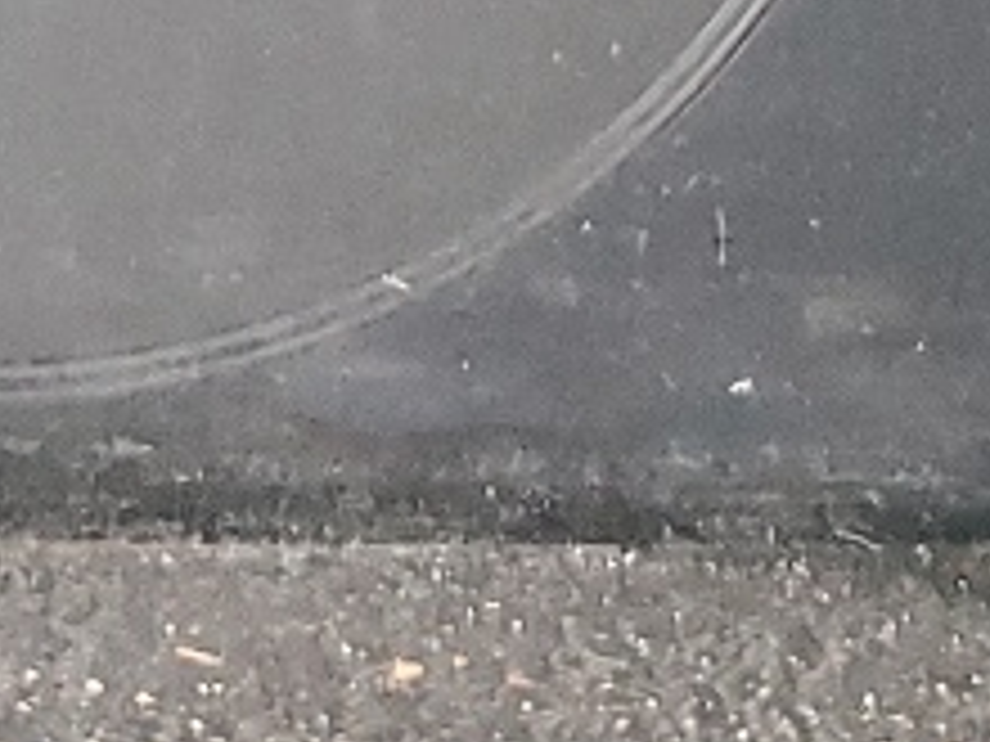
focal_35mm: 189
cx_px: 540
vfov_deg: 7.5
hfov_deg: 10.5
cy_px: -809
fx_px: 5405
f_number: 1.5
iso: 390
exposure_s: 1/60.2
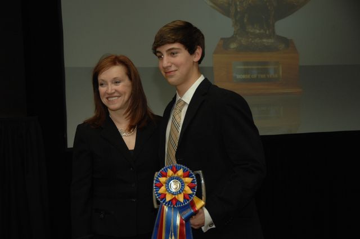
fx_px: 779
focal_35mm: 78
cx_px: 180
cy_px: 120
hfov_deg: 26.0
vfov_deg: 17.4
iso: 400
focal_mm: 52
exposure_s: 1/125
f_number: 4.8
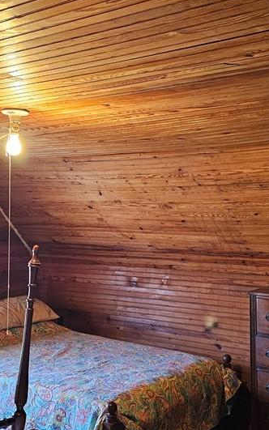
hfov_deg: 27.4
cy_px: 237
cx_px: 110
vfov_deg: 42.6
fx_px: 551
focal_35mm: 47
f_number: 1.7
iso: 1000
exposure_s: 1/120
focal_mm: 6.3
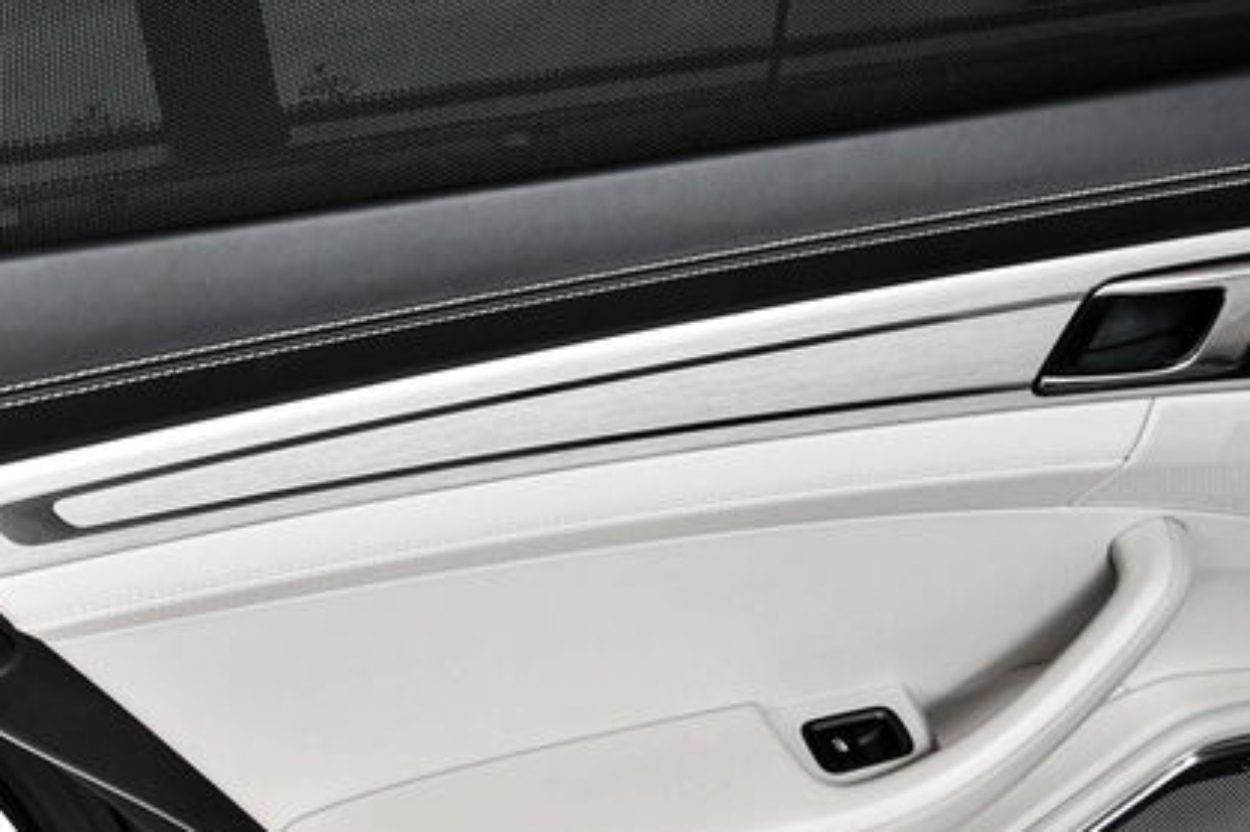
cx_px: 707
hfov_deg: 26.3
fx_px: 2672
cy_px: 230
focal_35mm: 77
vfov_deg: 17.6
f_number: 5.6
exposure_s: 1/100
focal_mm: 28
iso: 1600
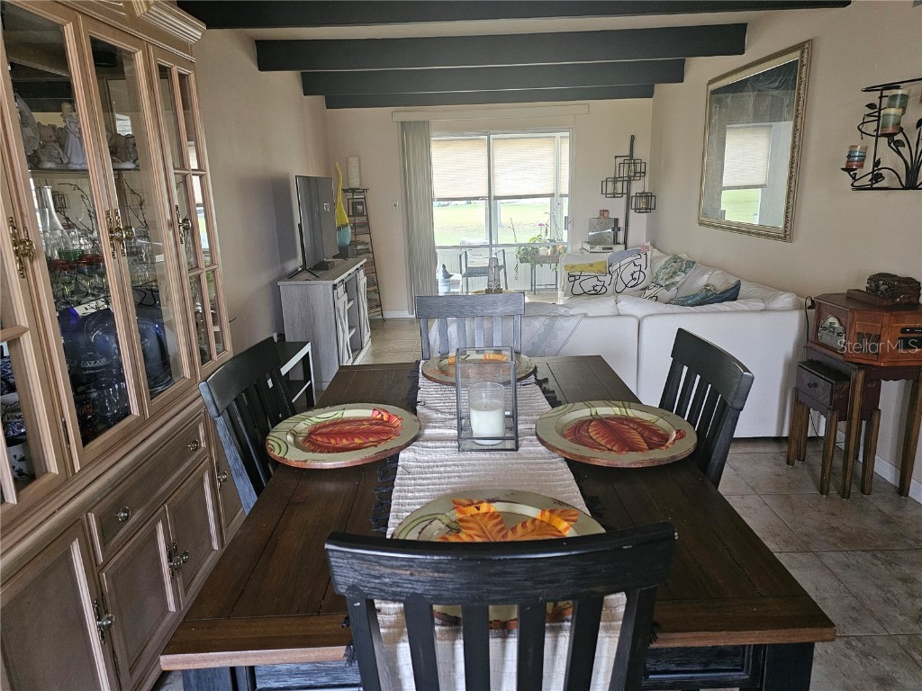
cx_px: 461
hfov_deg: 73.9
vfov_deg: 58.9
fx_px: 613
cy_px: 346
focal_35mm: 23
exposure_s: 1/120
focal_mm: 6.3
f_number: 1.7
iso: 800
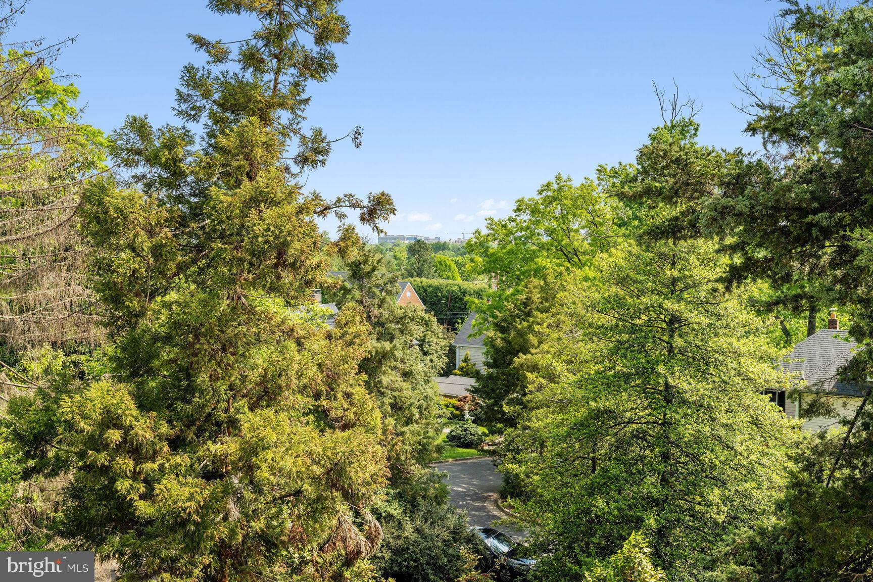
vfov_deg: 37.9
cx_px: 436
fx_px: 849
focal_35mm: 35
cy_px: 291
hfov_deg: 54.4
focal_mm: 35
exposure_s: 1/100
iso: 200
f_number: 8
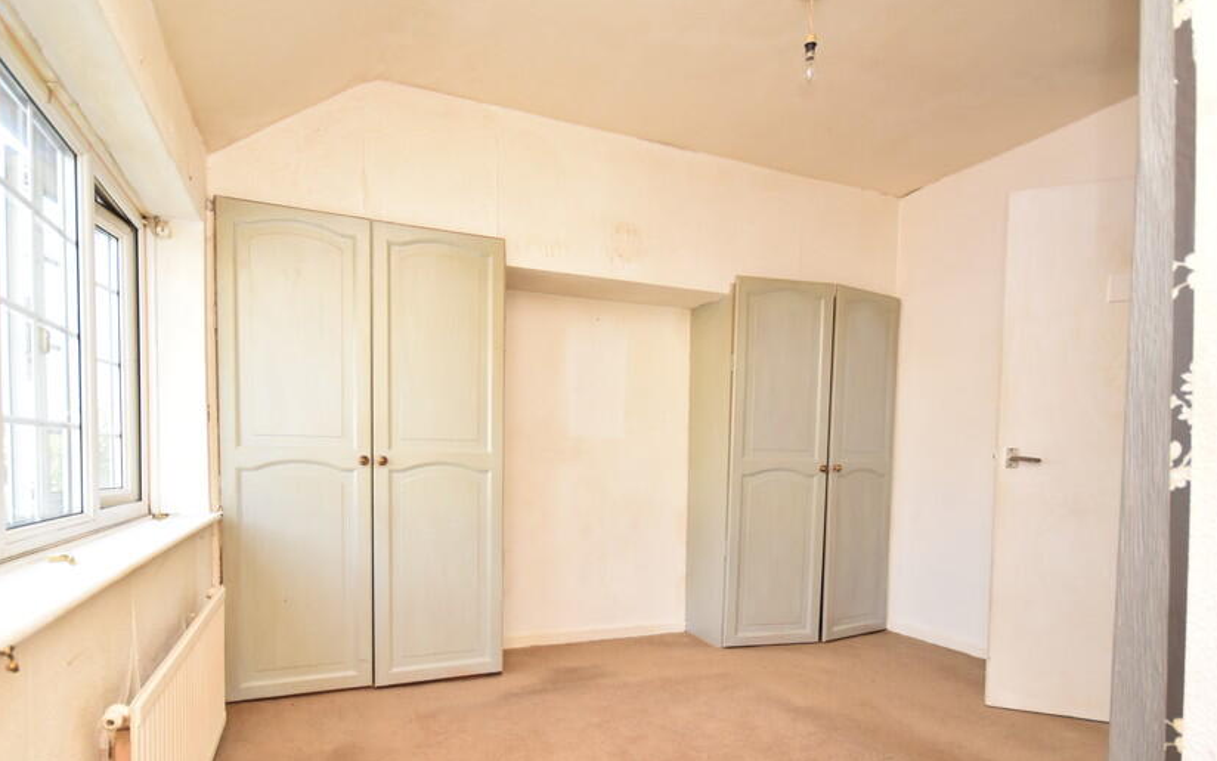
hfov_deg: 87.9
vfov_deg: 61.1
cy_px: 490
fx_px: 630
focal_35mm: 19
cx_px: 577
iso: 800
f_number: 5
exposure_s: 1/200
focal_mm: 10
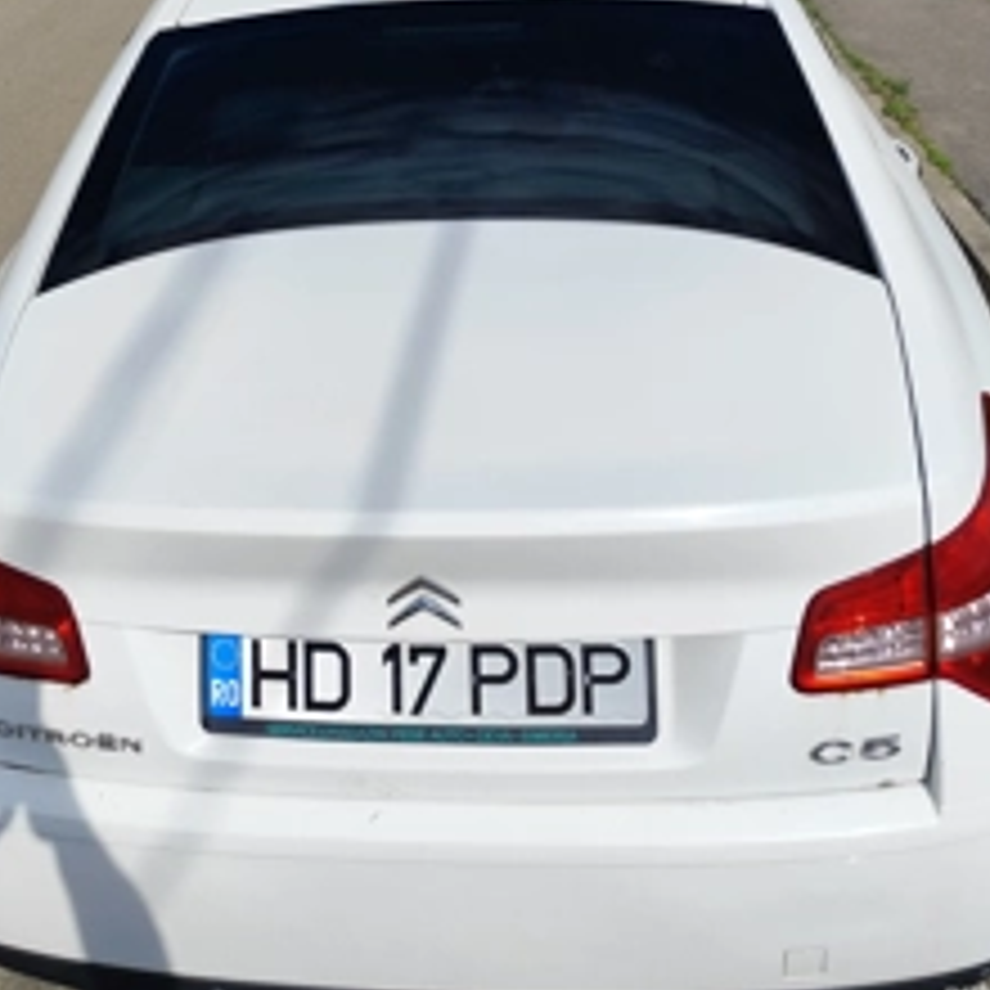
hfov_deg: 44.8
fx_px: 1197
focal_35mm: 37
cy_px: 112
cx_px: 410
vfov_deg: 41.6
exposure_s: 1/2247
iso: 50
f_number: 1.65
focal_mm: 6.19
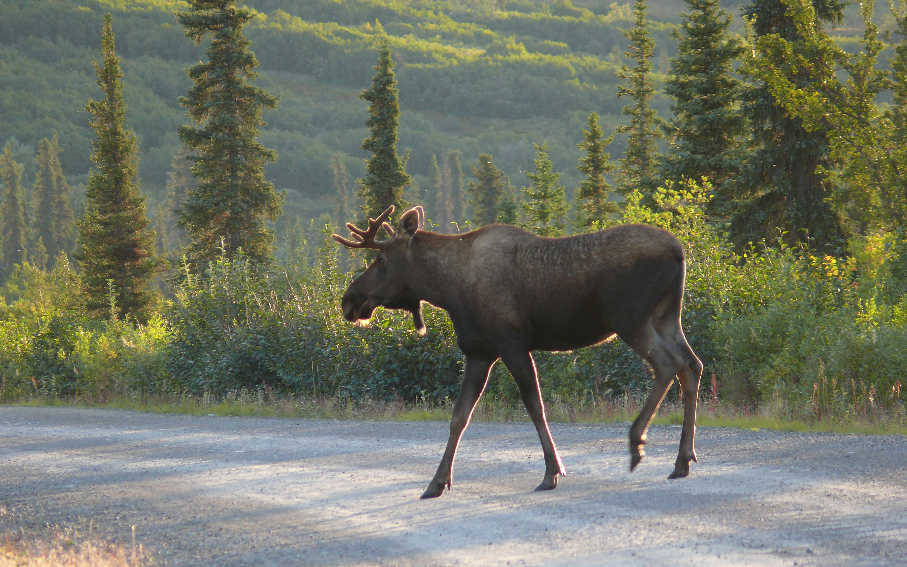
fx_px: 11024
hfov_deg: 4.7
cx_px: 453
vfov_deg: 2.9
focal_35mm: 446
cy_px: 294
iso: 100
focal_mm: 88.8
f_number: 3.7
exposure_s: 1/100
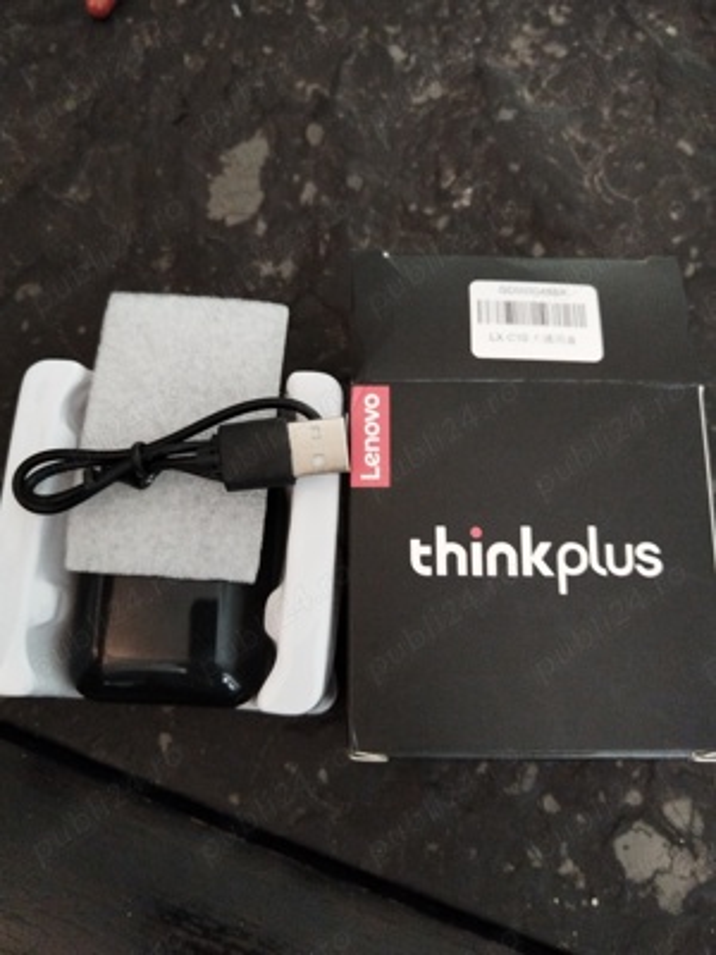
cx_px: 358
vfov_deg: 67.3
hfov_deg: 53.1
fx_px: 717
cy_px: 478
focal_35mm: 26
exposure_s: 1/14.3
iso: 4026
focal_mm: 4.95
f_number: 1.9
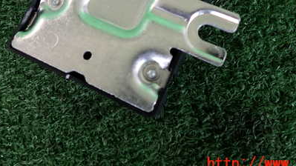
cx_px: 152
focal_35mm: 41
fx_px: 322
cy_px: 7
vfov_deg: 27.6
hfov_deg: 49.4
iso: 125
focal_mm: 4.5
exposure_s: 1/60
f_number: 2
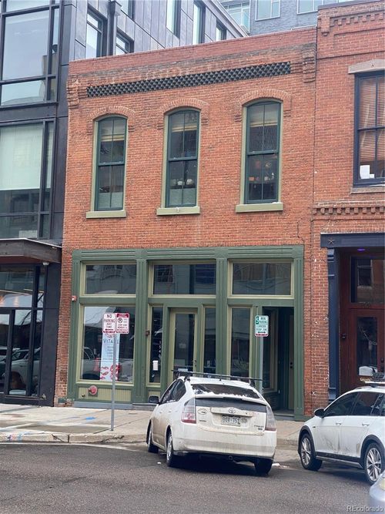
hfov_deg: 28.0
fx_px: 771
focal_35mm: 52
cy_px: 257
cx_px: 192
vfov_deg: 36.8
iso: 20
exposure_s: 1/331
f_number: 2
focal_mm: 6
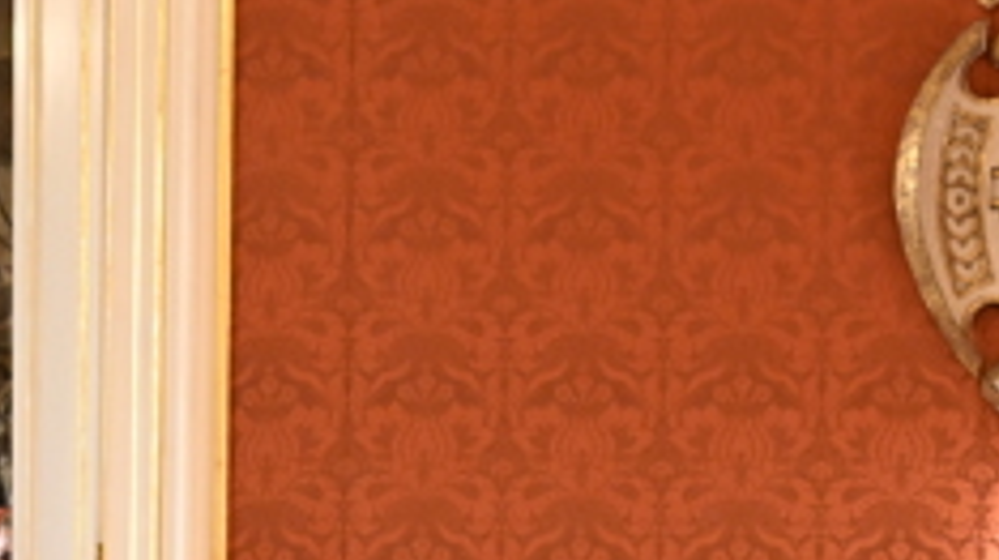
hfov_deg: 6.6
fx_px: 8599
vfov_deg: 3.7
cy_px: 693
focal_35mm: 325
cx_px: -188
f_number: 5
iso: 2500
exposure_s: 1/400
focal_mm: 70
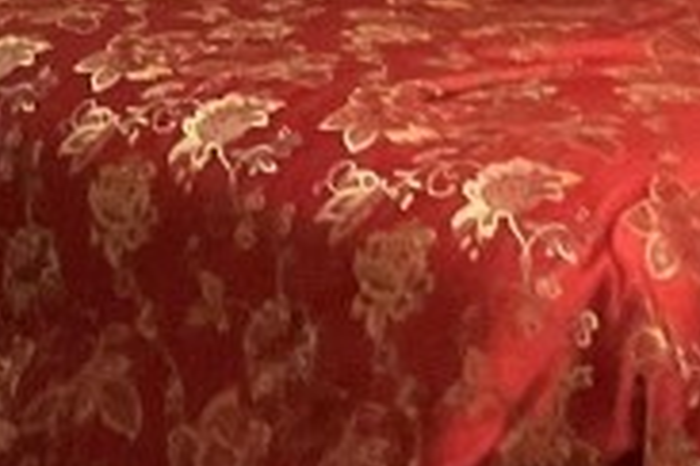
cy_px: -623
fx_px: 3286
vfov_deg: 7.6
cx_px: -73
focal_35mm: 169
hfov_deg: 12.0
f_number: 1.8
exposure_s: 1/60
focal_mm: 3
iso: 250
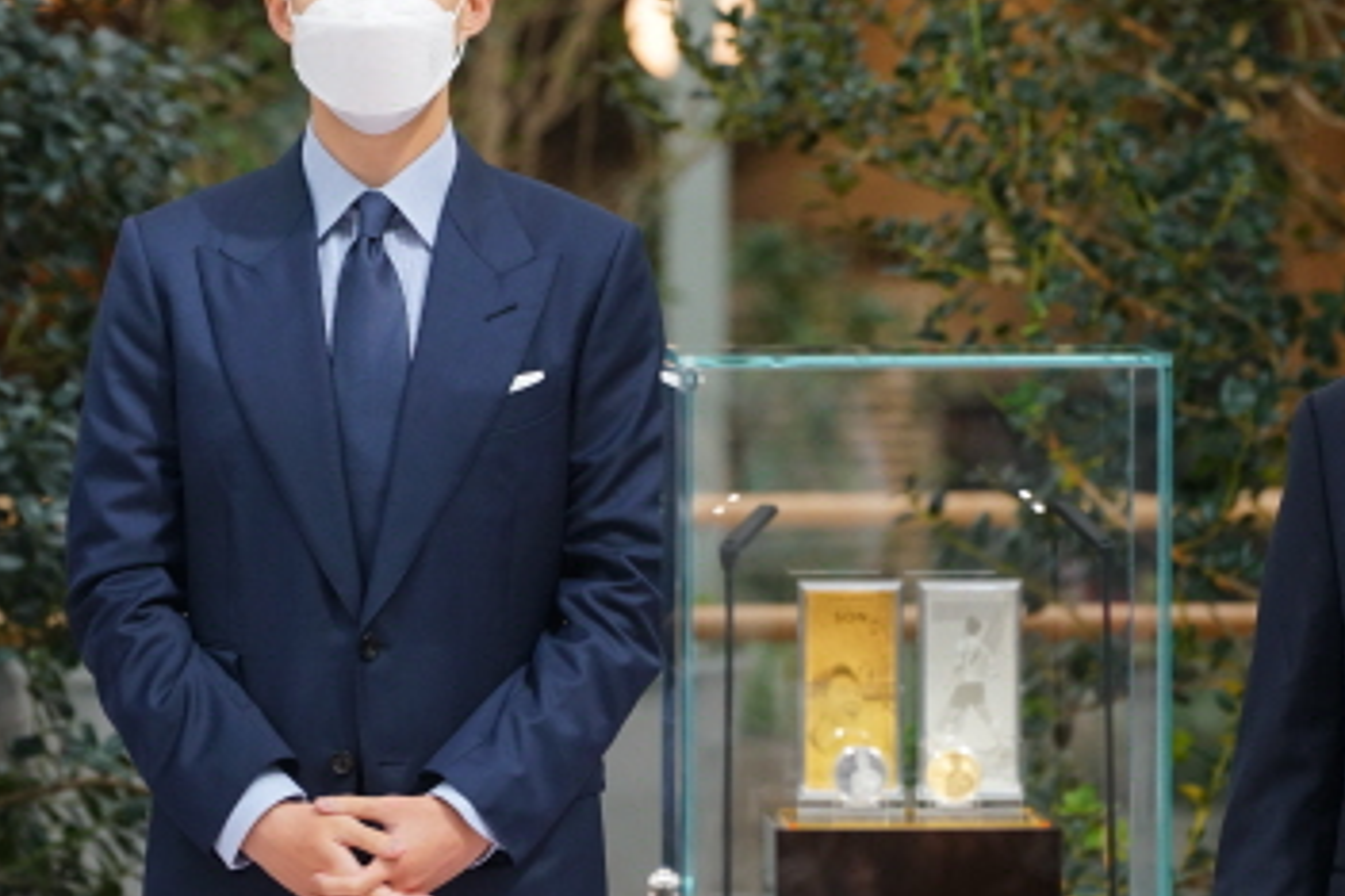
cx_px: 498
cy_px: 318
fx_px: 12777
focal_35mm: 342
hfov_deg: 6.0
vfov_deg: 4.0
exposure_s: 1/250
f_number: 5
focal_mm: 200
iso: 1600
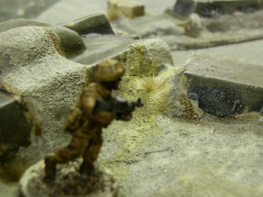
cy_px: 98
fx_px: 463
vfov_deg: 24.0
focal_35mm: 61
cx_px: 132
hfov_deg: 31.7
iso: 200
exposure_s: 1/8
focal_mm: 10.99
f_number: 3.7
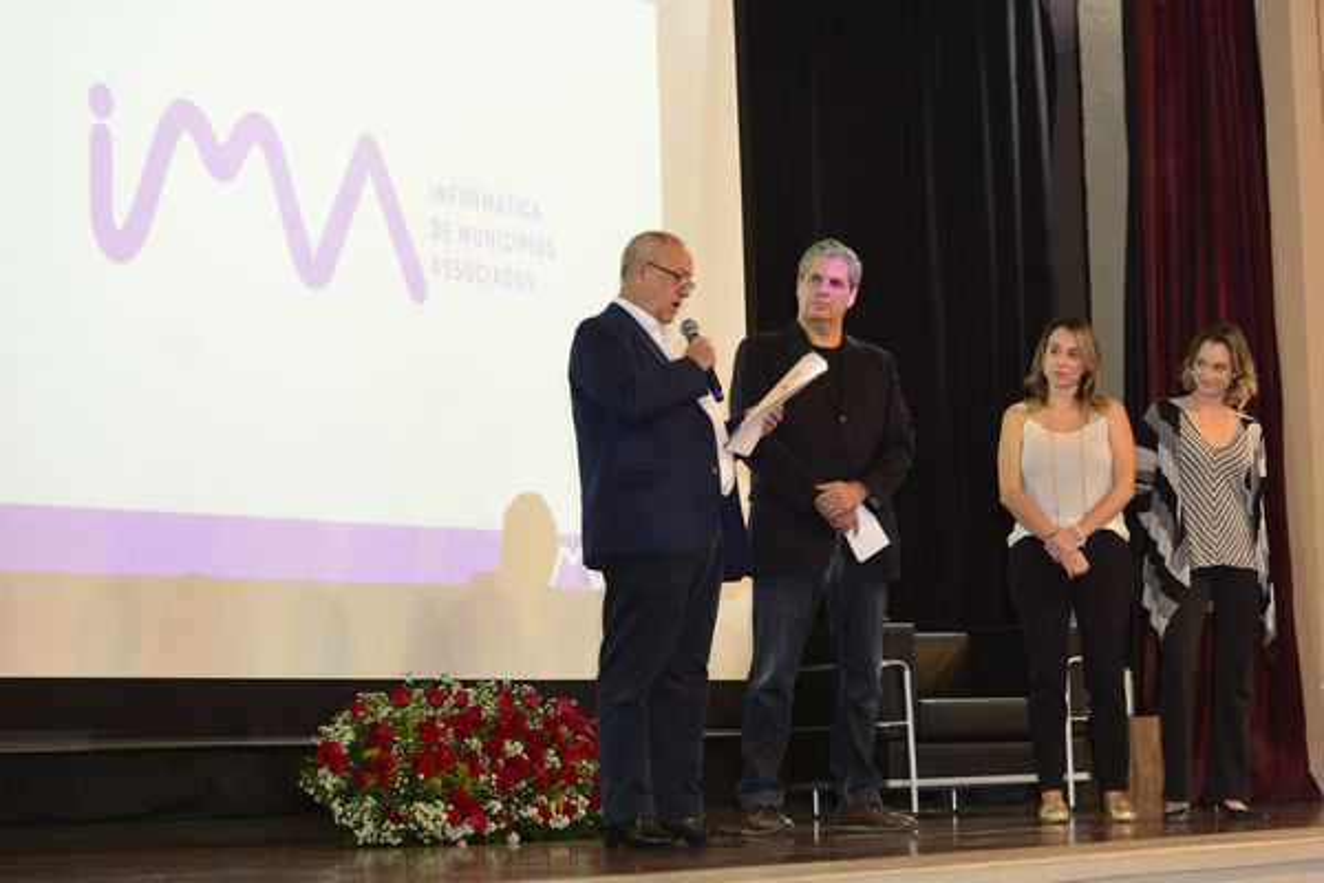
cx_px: 662
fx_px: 3126
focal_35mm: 85
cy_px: 442
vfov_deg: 16.1
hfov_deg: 23.9
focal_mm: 85
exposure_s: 1/160
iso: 2200
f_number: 4
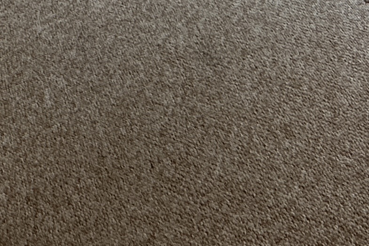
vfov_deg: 14.1
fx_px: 769
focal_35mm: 75
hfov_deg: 25.9
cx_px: 22
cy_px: -299
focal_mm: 2.22
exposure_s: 1/120
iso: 100
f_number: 2.2
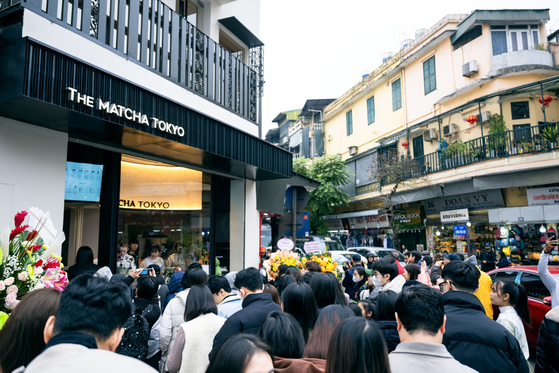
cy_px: 186
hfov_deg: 69.4
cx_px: 280
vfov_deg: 49.5
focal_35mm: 26
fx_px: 404
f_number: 2.8
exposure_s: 1/400
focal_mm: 26
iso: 400
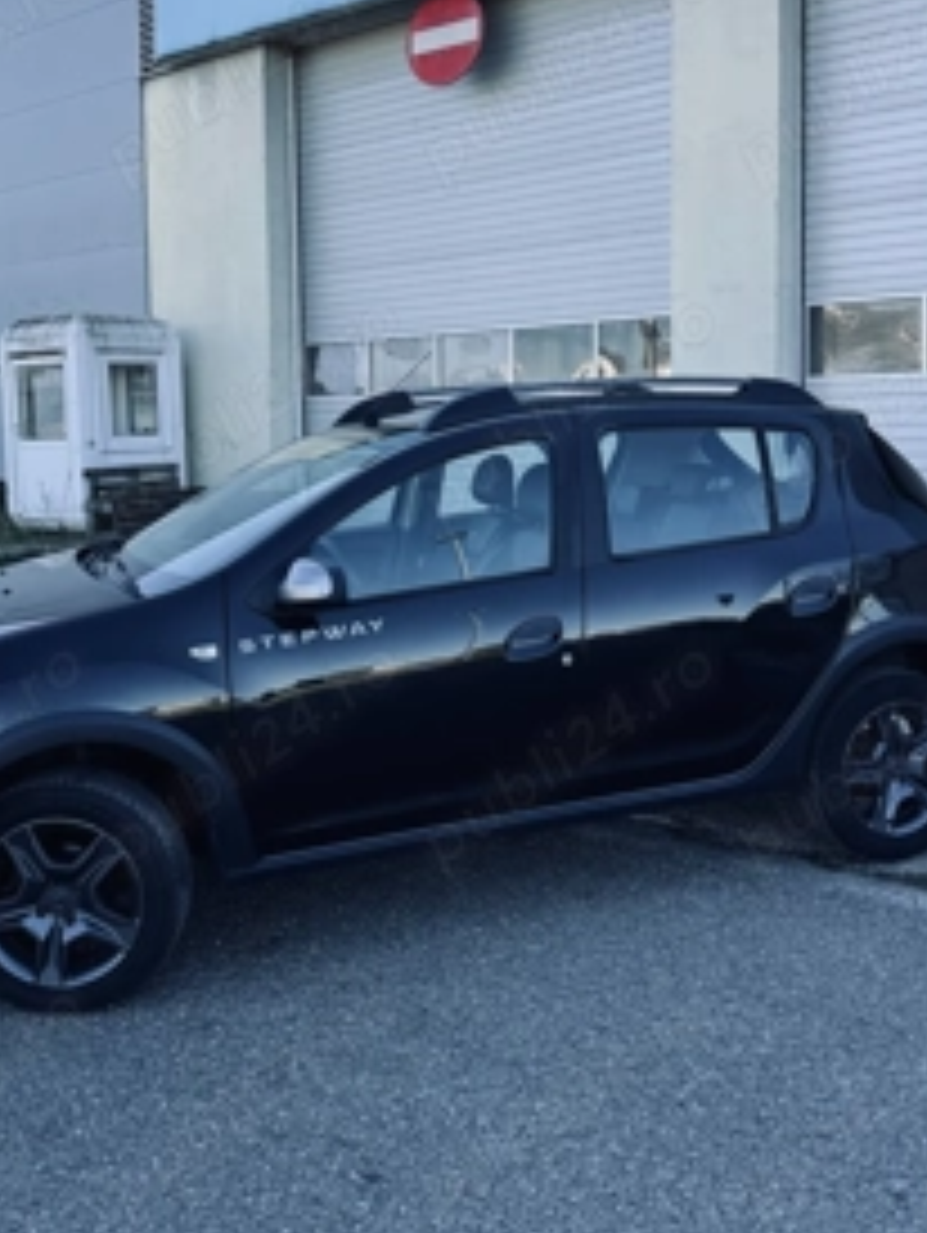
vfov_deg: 52.2
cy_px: 486
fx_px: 1248
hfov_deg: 40.7
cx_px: 410
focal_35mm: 35
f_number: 1.78
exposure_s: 1/912
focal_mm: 6.76
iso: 80
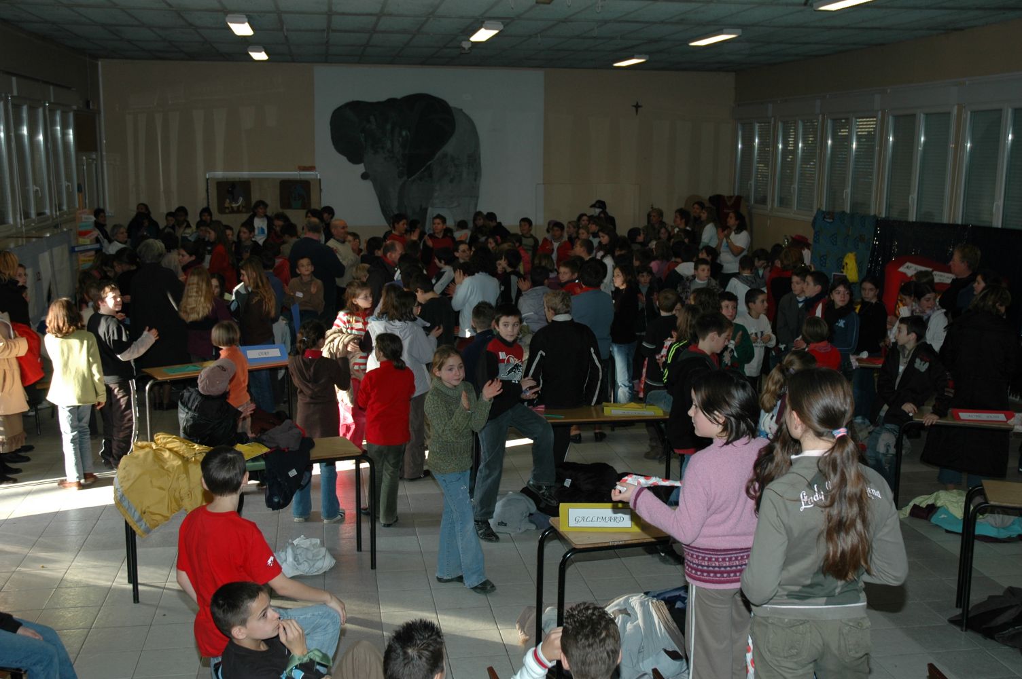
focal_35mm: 40
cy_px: 340
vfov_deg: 33.0
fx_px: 1149
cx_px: 511
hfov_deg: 48.0
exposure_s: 1/60
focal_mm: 27
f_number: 4
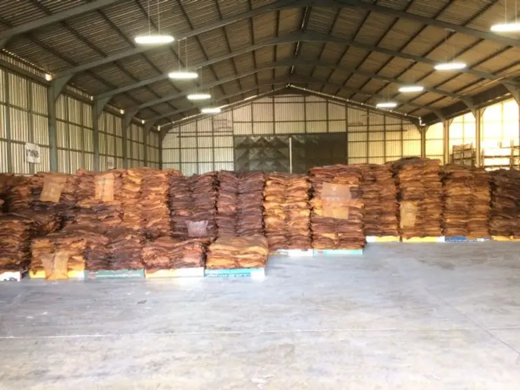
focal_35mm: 29
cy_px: 195
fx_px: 436
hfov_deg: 61.7
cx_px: 260
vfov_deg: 48.2
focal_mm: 4.15
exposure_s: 1/33
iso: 320
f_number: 2.2
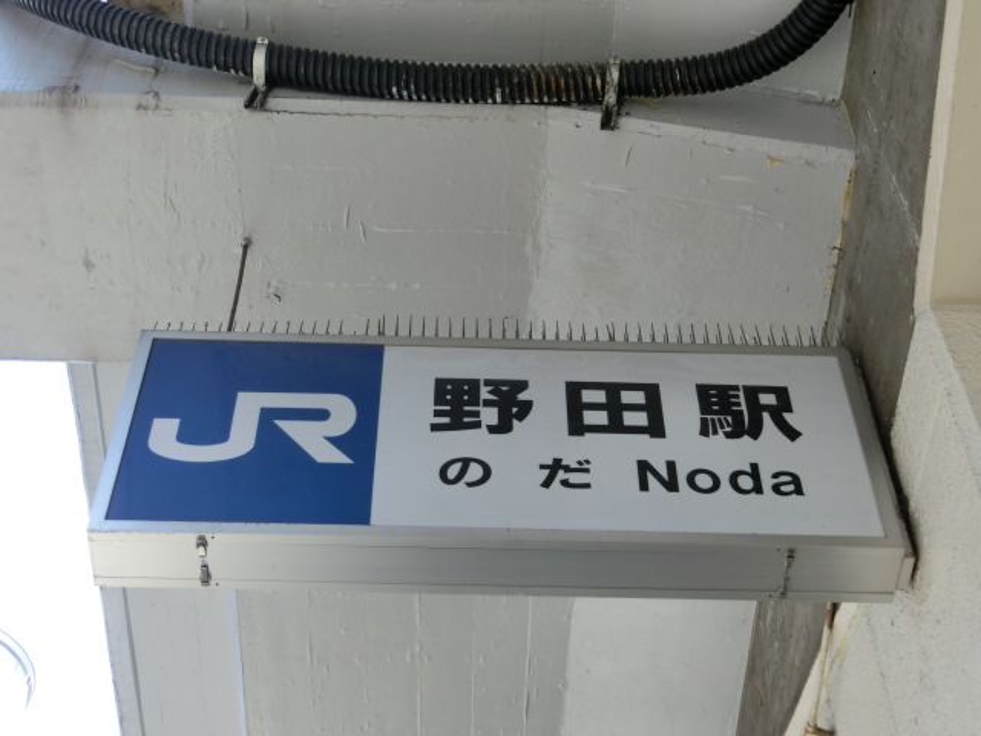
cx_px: 490
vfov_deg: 24.4
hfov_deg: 32.2
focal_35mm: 60
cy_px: 368
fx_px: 1700
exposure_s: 1/125
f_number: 5
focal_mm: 10.7
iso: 200
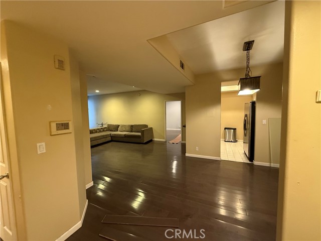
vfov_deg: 85.7
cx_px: 160
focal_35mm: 14
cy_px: 120
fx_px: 130
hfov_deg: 102.1
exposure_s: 1/60
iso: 640
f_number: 2.2
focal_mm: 2.22
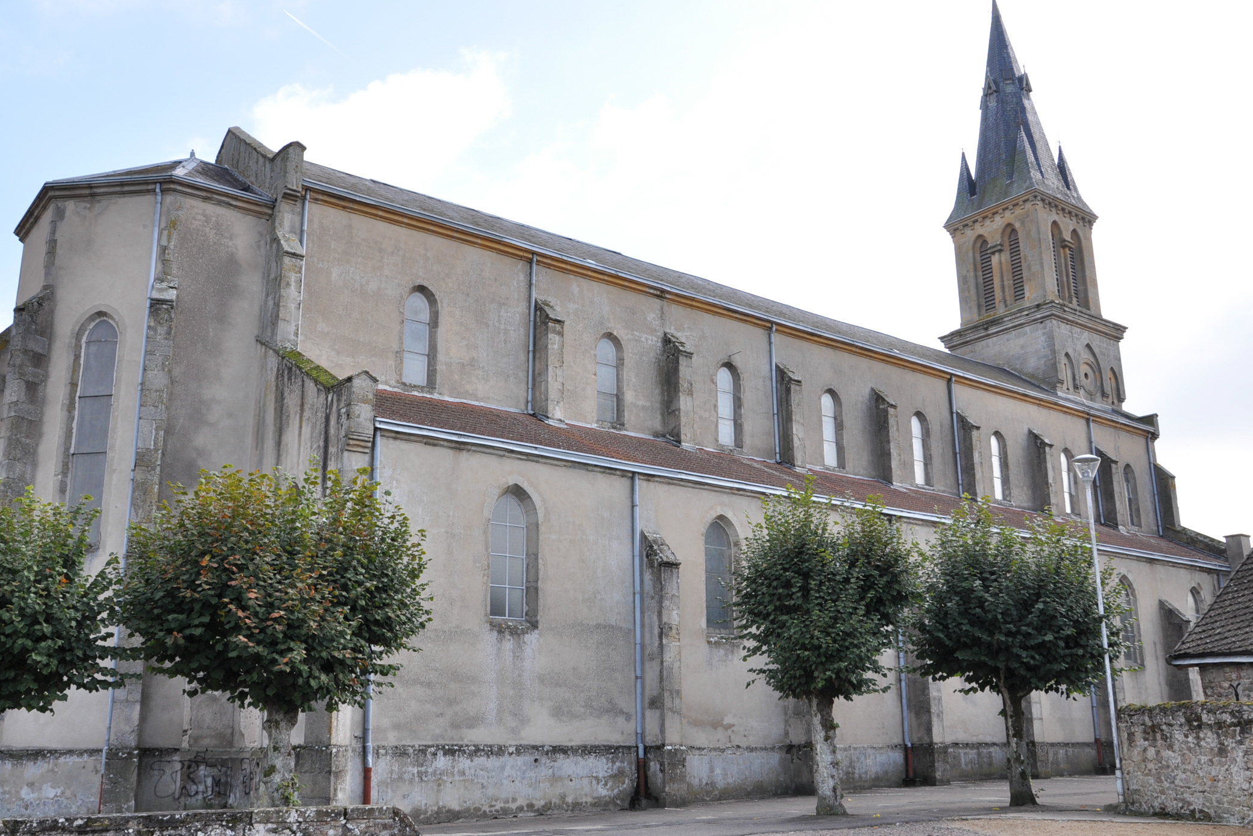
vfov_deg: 38.9
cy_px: 424
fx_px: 1183
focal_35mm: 34
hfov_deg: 55.8
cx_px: 612
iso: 200
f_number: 11
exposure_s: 1/125
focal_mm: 22
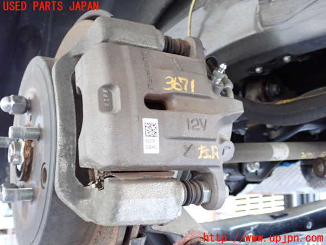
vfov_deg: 37.7
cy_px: 122
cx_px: 163
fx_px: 358
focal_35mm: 38
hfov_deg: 49.0
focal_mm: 6.83
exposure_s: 1/15
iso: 800
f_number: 2.7
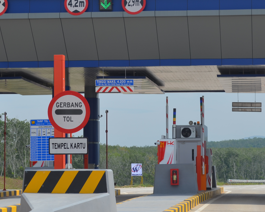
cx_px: 158
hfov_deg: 13.3
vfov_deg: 10.6
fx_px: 1136
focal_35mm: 145
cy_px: 55
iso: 100
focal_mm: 55
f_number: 9
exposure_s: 1/320
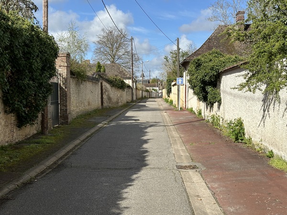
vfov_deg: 30.3
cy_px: 108
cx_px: 144
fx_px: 398
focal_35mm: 48
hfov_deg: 39.7
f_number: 1.78
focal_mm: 6.86
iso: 64
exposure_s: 1/4184
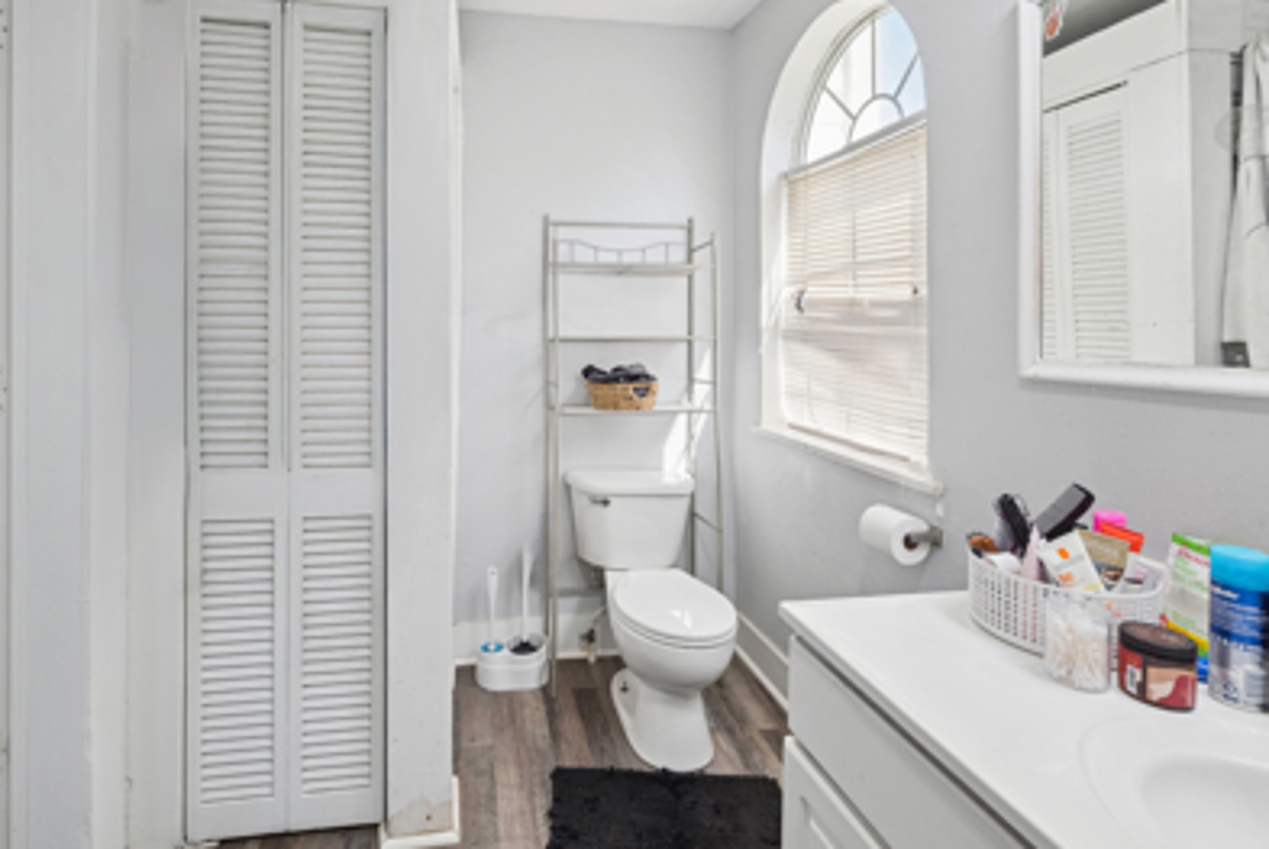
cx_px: 551
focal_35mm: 16
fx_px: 565
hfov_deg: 96.1
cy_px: 452
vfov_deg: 73.8
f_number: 9
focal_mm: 14
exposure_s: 1/80
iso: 400
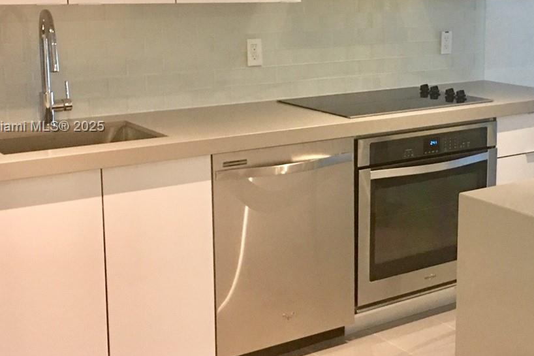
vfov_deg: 22.9
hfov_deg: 33.1
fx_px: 875
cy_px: 127
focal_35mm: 59
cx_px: 418
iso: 80
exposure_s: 1/15
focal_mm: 4.15
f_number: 2.2
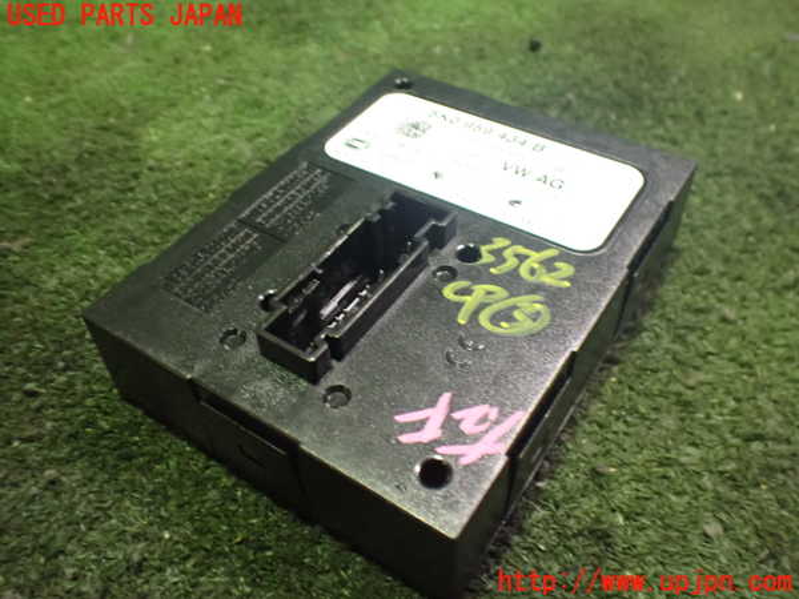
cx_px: 400
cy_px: 300
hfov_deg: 60.0
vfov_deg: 46.8
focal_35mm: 30
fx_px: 692
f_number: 2.3
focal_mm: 5.4
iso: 1250
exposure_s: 1/30
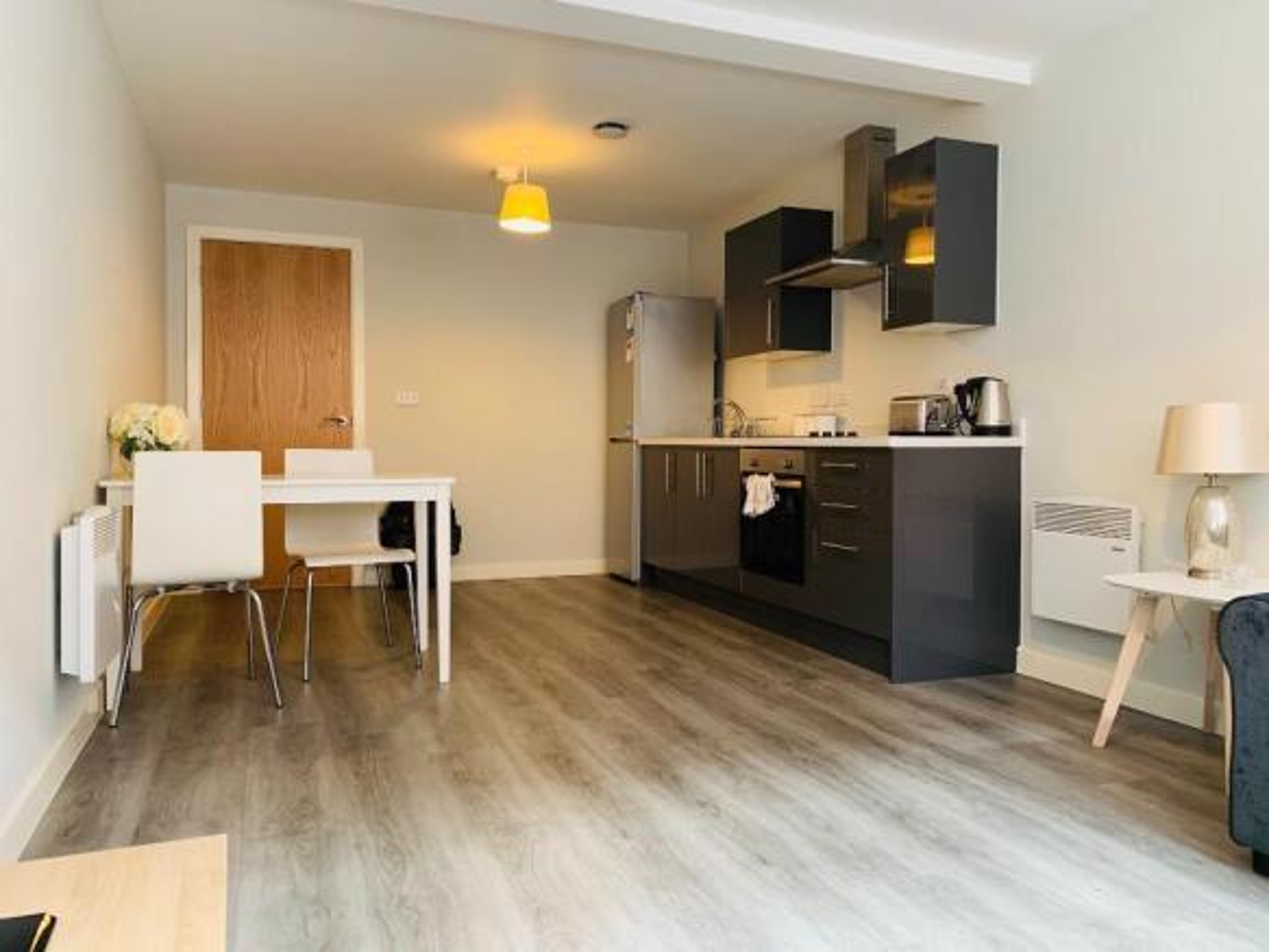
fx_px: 953
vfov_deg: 53.0
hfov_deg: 67.3
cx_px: 634
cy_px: 476
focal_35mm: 26
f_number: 1.8
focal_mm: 4.25
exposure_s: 1/50
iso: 250
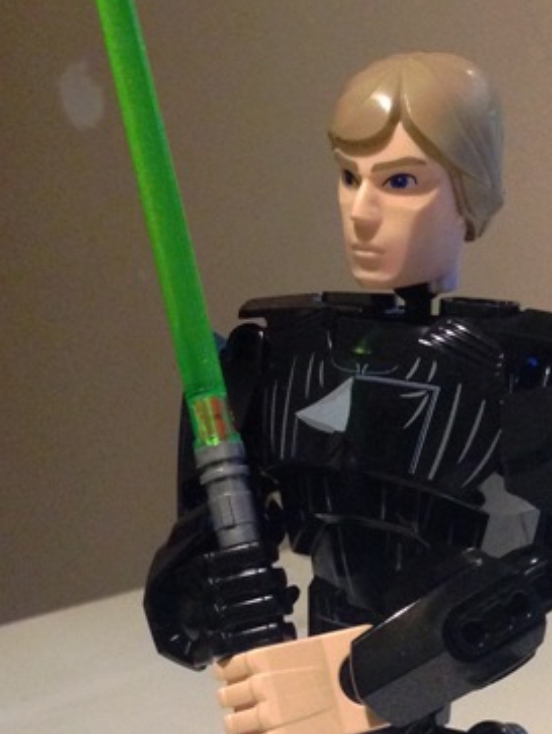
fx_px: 1974
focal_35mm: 93
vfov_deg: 20.6
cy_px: 673
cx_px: 356
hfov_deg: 15.9
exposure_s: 1/20
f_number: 2.4
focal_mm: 4.12
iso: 400
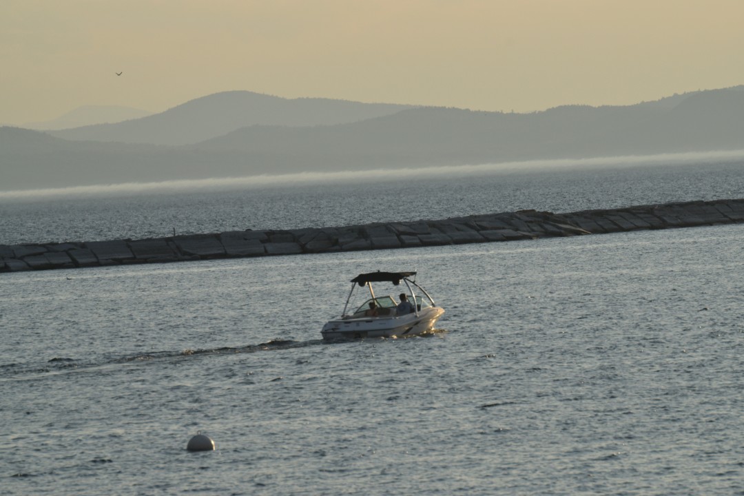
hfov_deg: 6.9
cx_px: 372
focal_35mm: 300
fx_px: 6200
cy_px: 248
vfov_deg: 4.6
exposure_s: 1/640
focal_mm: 200
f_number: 11
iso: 200
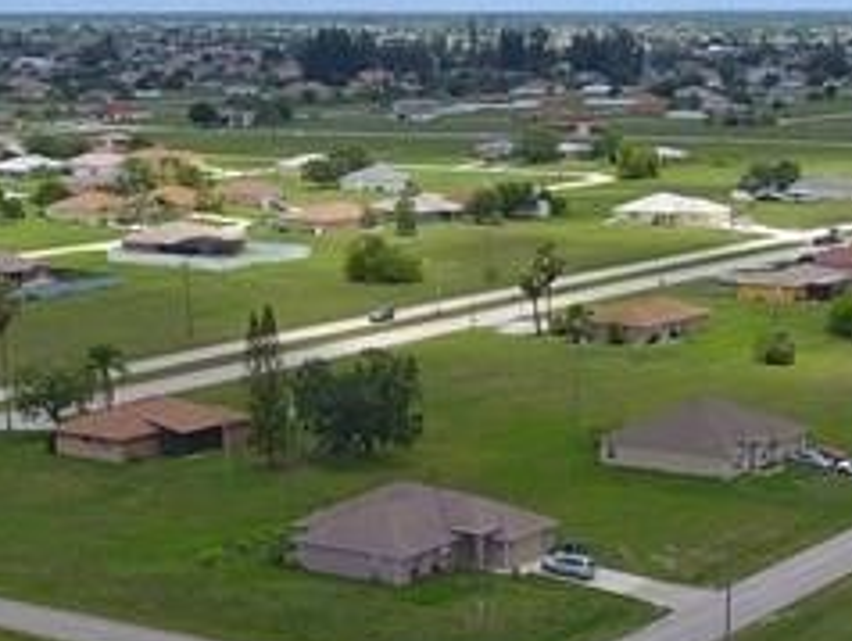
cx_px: 451
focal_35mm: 86
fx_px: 2119
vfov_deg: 16.4
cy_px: 802
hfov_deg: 22.7
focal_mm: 3.61
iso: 100
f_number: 2.8
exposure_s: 1/812
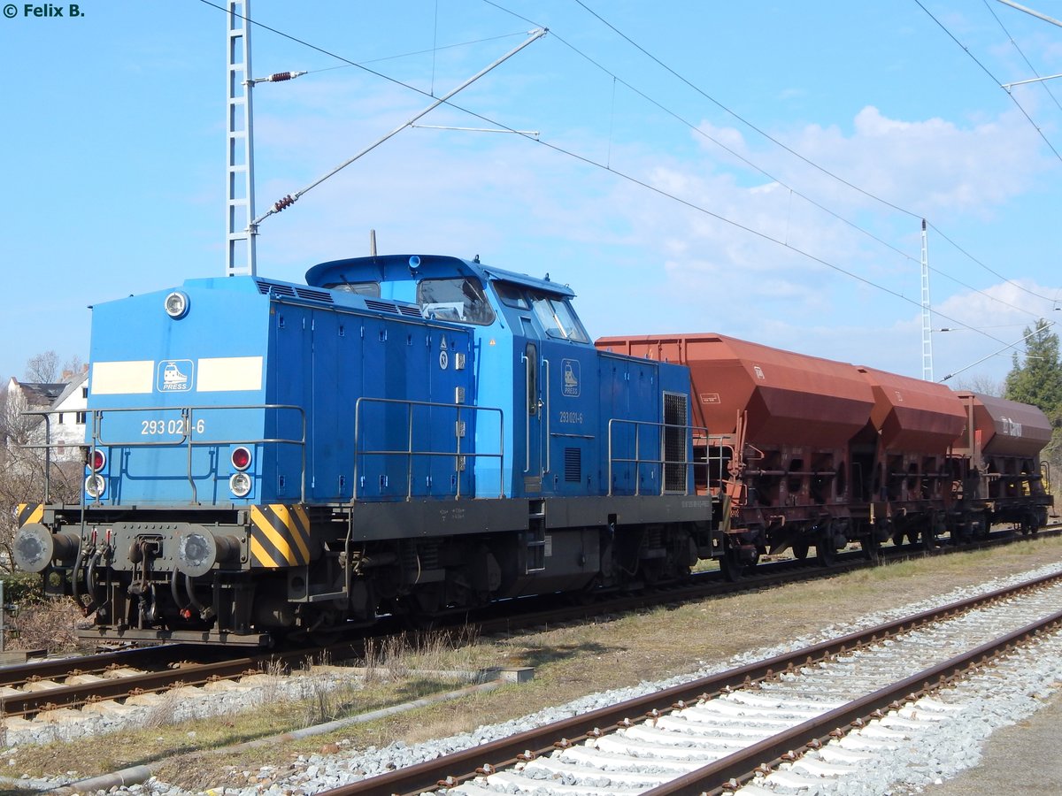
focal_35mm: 54
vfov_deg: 27.0
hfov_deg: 35.5
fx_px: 1657
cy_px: 398
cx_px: 531
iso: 125
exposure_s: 1/1250
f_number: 3.8
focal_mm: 9.7
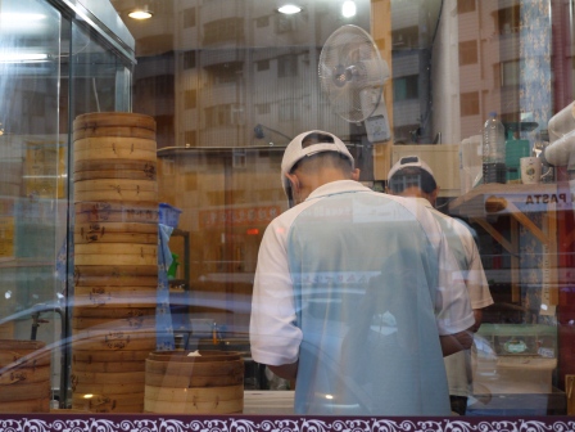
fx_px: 1030
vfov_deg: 23.7
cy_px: 216
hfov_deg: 31.2
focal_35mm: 62
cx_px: 288
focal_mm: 31
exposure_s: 1/60
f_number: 5.5
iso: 640
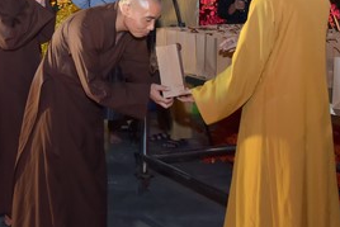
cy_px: 3
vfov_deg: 15.8
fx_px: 803
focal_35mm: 85
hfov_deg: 23.5
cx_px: 61
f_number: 5
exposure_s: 1/160
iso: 1000
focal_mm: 35
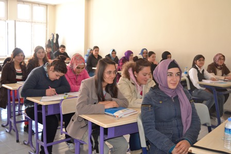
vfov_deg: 36.9
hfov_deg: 53.1
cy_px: 77
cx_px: 116
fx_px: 231
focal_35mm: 36
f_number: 3.8
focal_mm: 24
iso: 560
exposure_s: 1/60
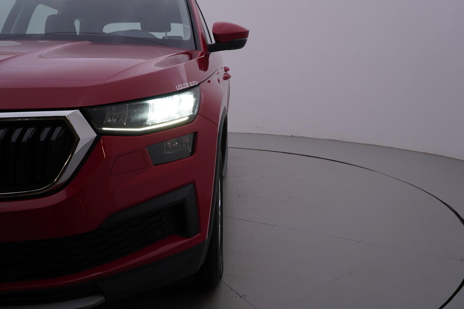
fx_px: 464
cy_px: 154
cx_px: 232
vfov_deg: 36.9
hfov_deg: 53.1
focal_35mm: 36
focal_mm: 24
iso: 125
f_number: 5
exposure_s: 1/125
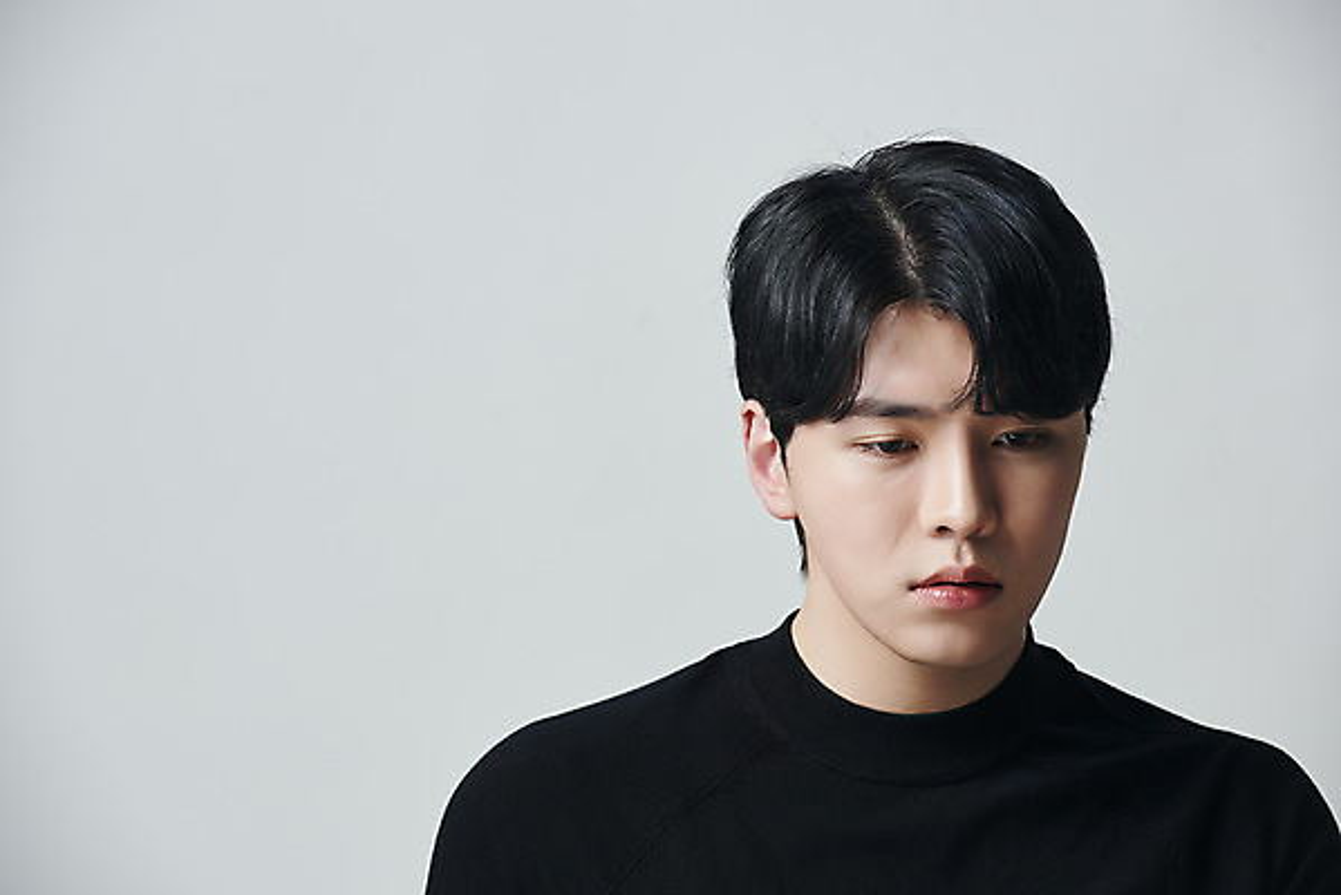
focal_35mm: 150
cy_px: 448
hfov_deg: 13.7
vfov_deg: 9.2
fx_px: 5590
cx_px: 670
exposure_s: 1/125
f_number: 7.1
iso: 64
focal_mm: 150
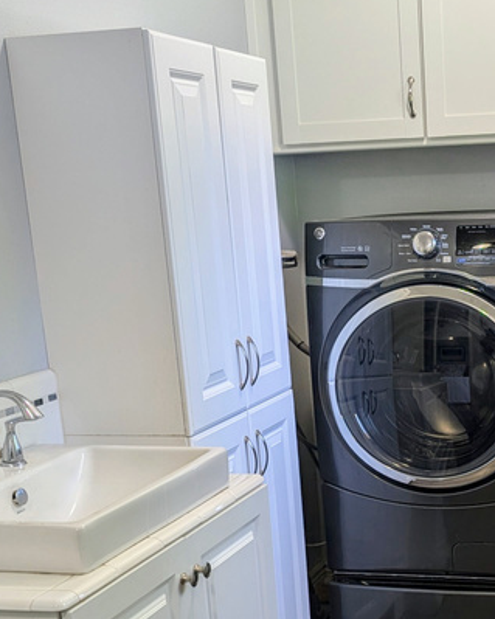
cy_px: 486
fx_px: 1099
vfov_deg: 30.8
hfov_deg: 24.6
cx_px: 445
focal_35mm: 60
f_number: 1.68
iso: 22
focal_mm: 6.9
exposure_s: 1/133
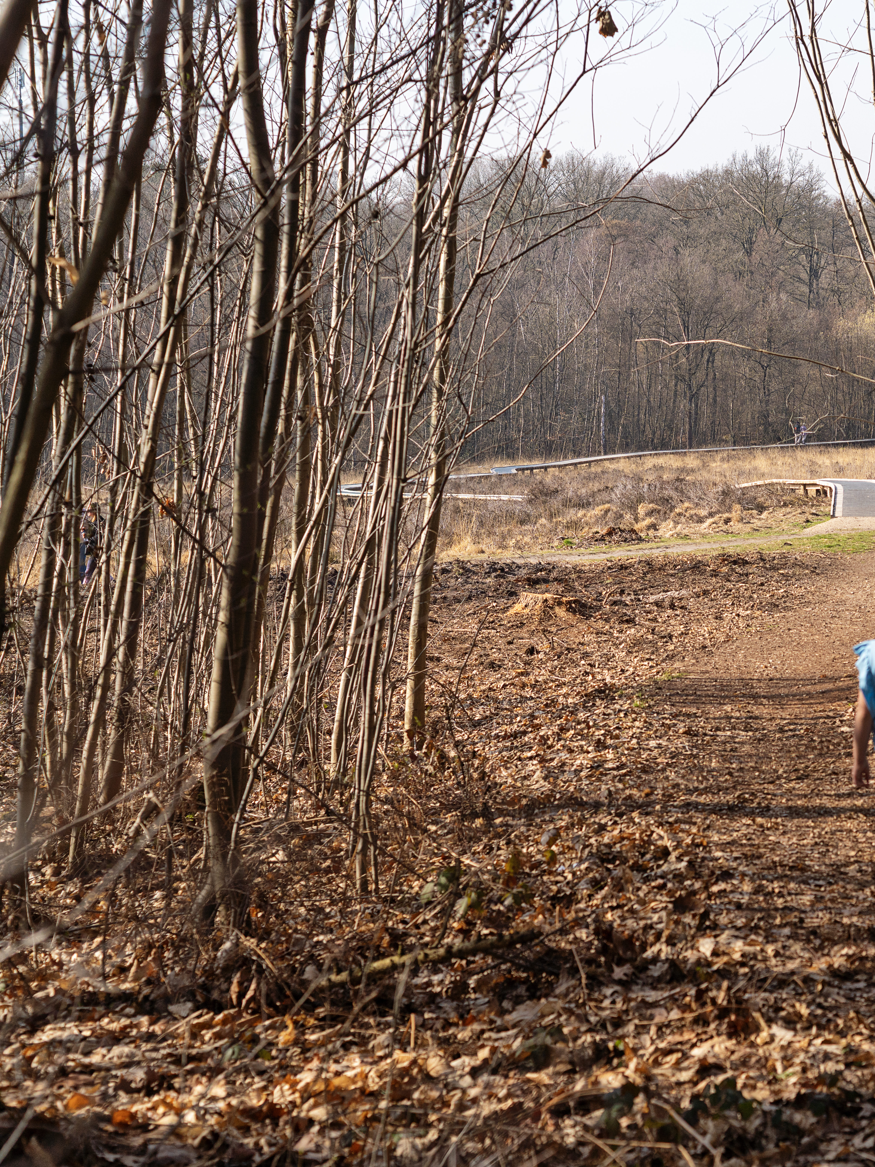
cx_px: 821
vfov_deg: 26.7
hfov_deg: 19.7
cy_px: 578
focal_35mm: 73
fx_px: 2460
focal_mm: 50
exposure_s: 1/2000
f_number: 4
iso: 250
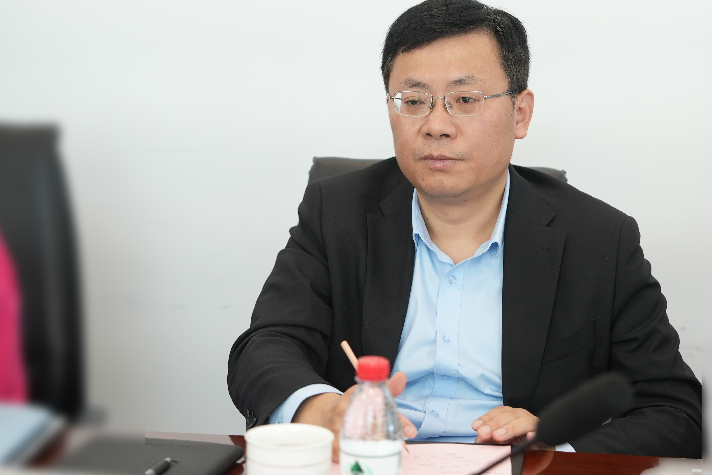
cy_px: 292
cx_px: 402
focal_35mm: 95
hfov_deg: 21.4
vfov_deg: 14.4
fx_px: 1879
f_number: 2.8
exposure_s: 1/40
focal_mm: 70
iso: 200
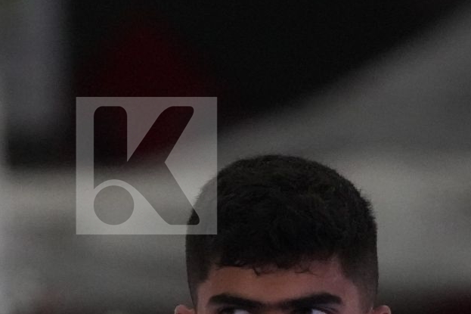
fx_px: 8619
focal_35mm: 659
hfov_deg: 3.1
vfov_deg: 2.1
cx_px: 147
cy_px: 434
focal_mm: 152
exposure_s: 1/500
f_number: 2.8
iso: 8000
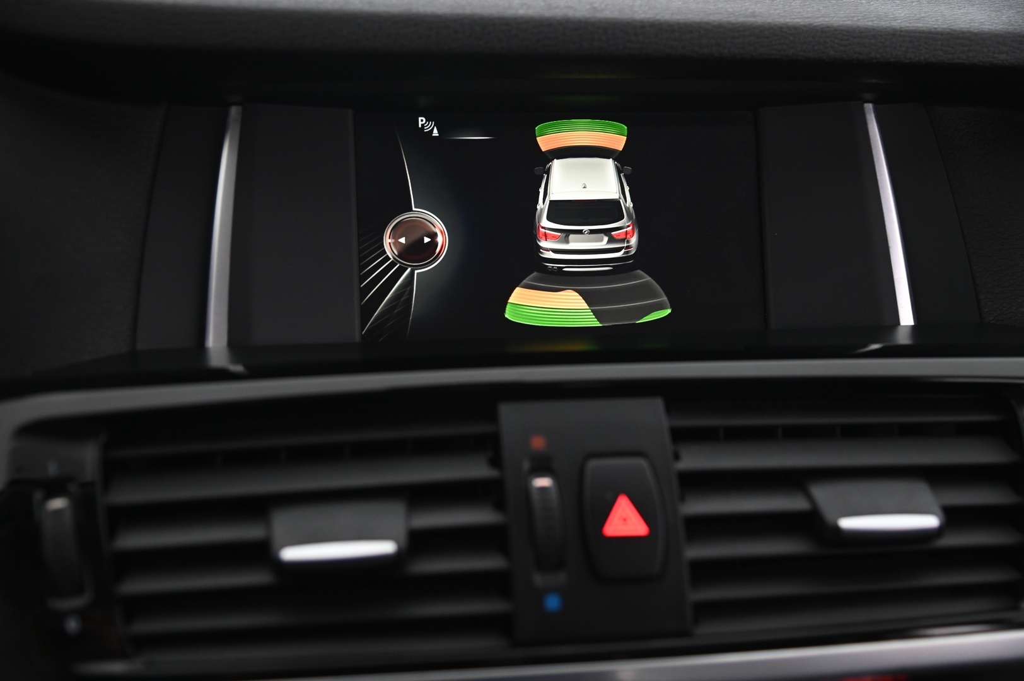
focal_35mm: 48
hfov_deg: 41.1
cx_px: 512
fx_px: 1364
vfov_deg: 28.0
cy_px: 340
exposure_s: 1/20
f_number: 4
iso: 2000
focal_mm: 48
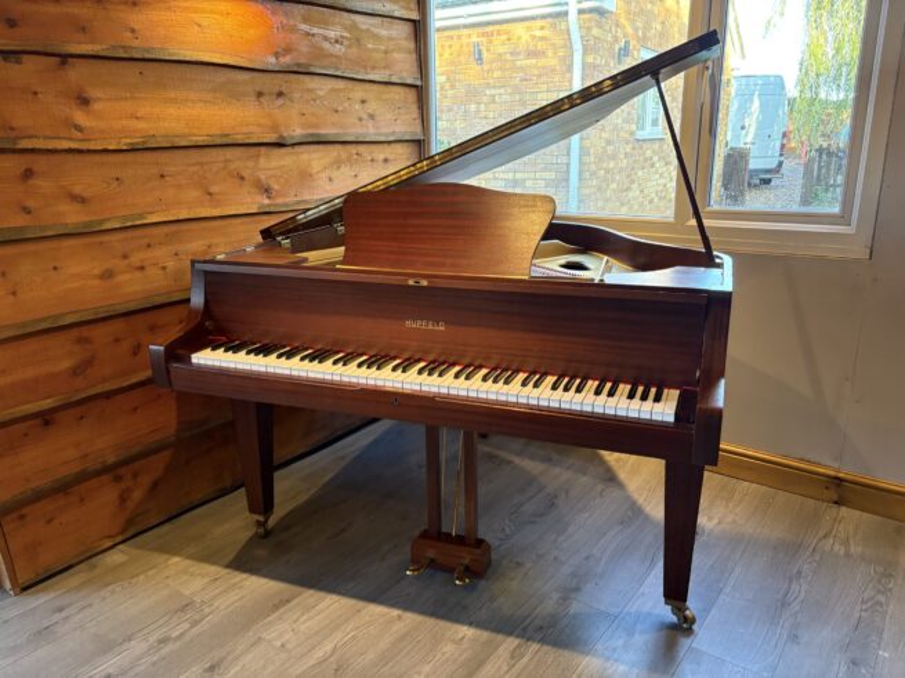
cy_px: 339
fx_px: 680
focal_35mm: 26
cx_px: 452
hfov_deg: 67.3
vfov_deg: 53.0
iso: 200
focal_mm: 5.96
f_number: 1.6
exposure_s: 1/50
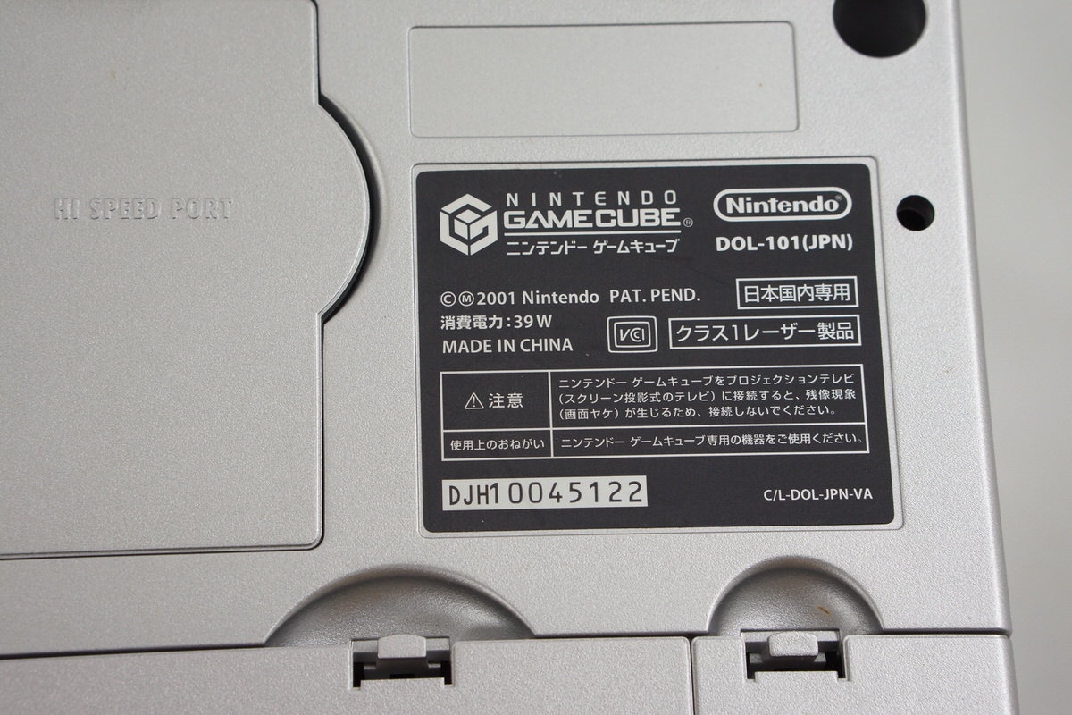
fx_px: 2233
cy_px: 358
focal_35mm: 75
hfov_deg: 27.0
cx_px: 536
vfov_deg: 18.2
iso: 500
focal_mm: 50
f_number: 6.3
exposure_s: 1/80
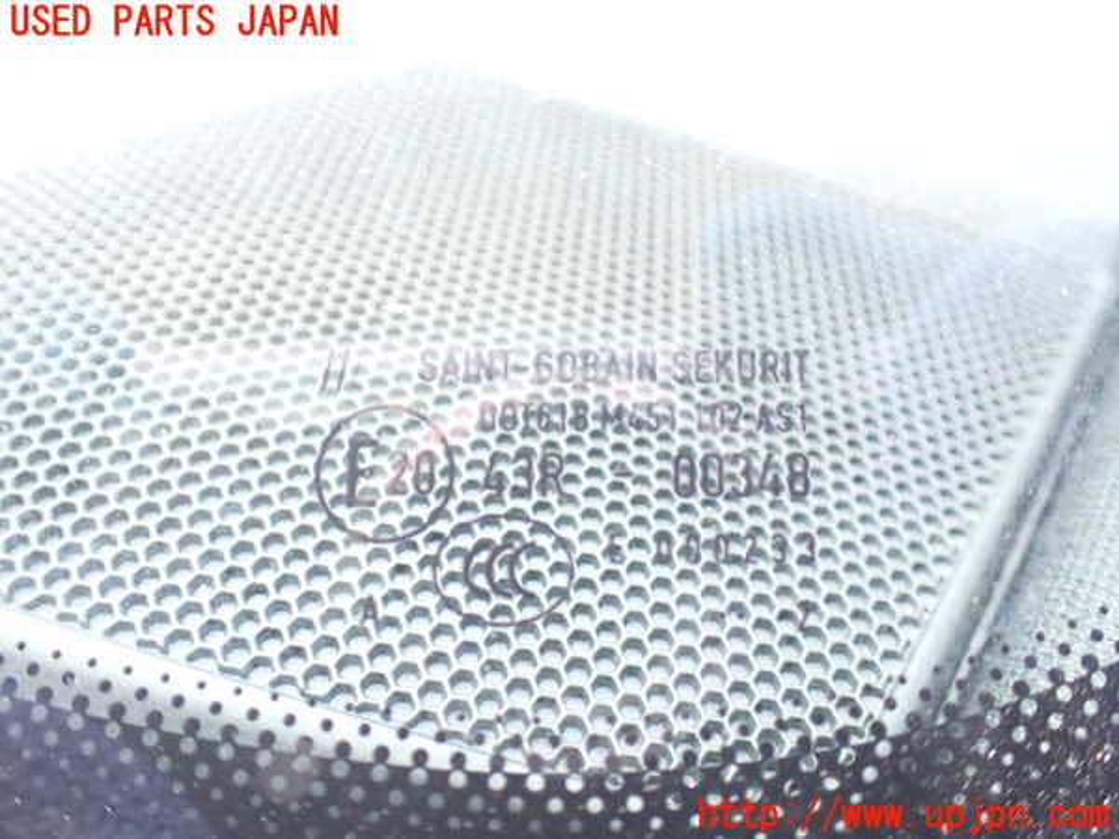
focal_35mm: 30
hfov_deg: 60.0
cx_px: 560
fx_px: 970
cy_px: 420
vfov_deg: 46.8
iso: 800
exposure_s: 1/100
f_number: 2.3
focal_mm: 5.4
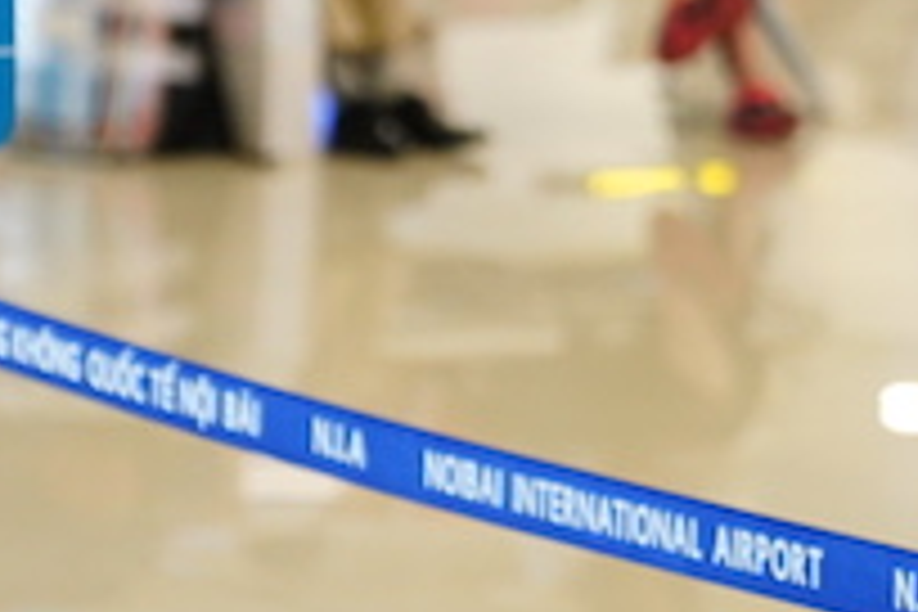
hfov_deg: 5.9
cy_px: -86
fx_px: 8950
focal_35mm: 351
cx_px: 500
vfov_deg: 3.9
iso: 1250
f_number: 2.8
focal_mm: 56
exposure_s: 1/125
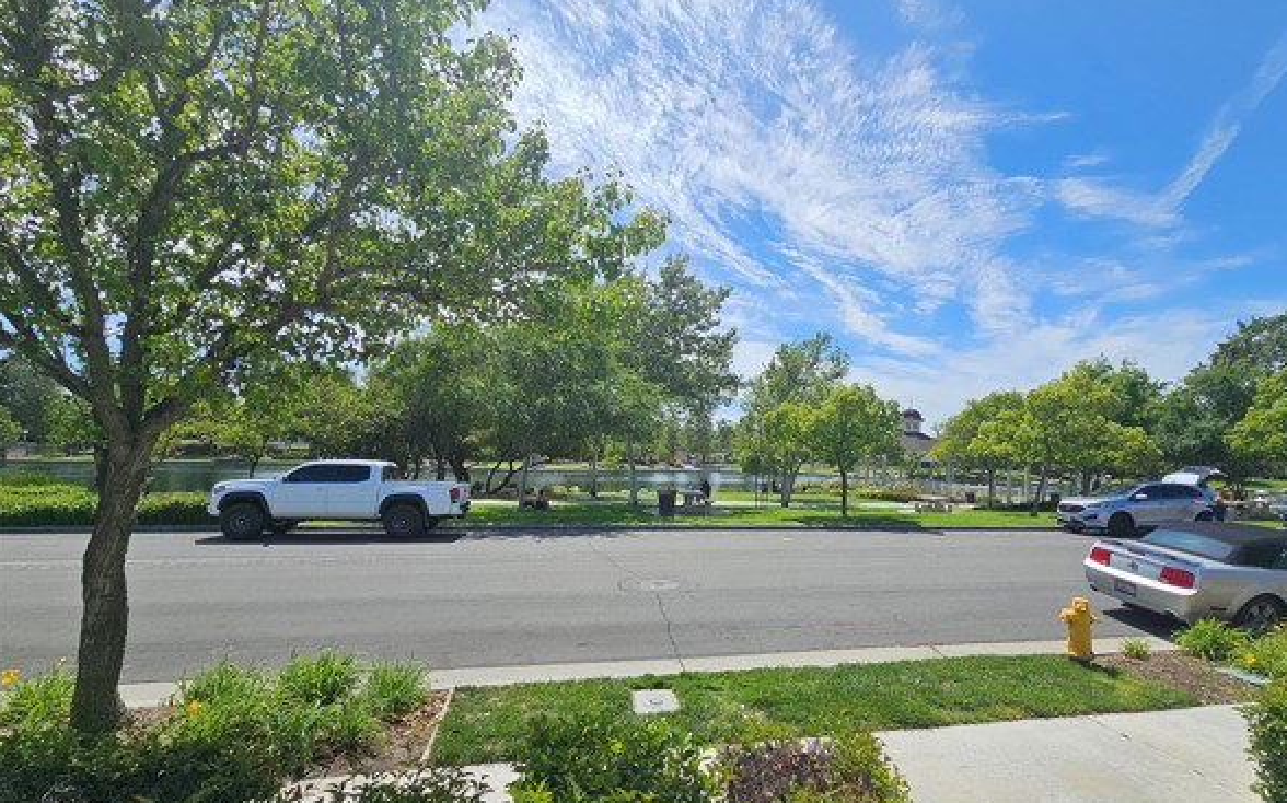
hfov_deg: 101.3
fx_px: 526
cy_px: 446
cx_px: 696
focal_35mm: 15
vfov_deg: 74.5
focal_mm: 2.2
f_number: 2.2
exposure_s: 1/3399
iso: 50
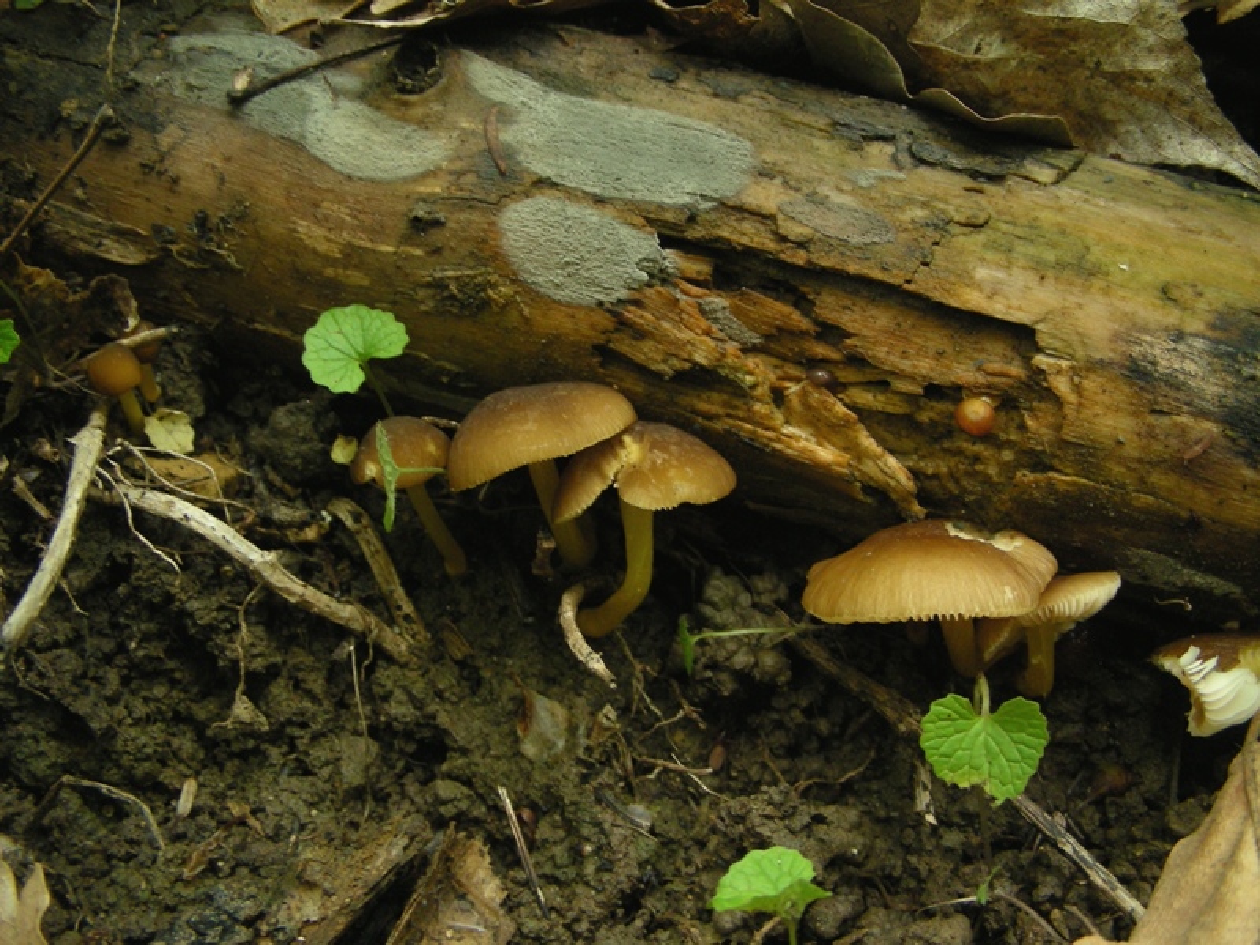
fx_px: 1383
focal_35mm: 38
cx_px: 630
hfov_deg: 49.0
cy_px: 472
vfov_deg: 37.7
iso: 153
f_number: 3.5
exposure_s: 1/30
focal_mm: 6.3
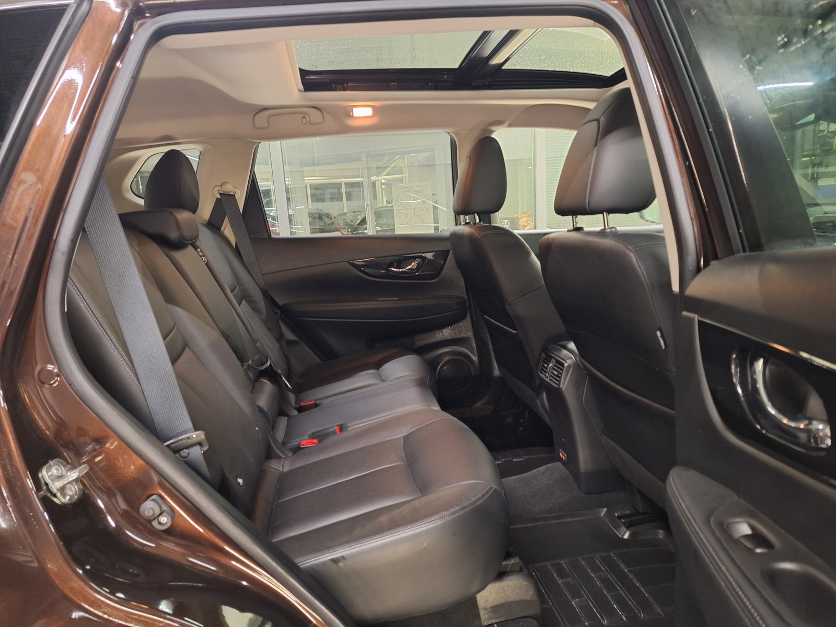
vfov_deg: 58.9
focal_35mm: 23
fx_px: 555
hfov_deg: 73.9
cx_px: 418
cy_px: 314
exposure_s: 1/20
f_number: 1.8
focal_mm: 5.54
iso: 500
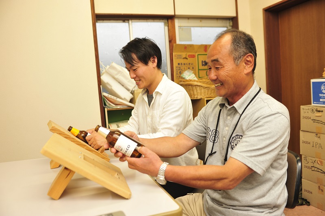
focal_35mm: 32
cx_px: 162
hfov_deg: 58.8
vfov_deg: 41.0
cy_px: 108
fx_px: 289
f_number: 3.5
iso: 800
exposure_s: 1/125
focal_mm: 32
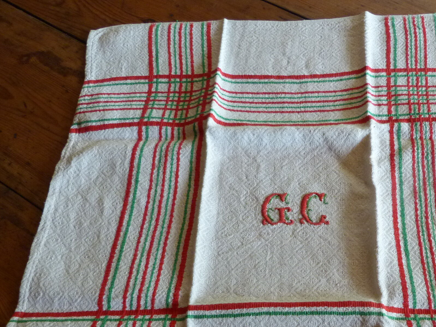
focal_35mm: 40
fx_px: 504
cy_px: 261
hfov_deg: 45.9
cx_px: 301
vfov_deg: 34.8
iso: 250
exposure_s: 1/60
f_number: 2.8
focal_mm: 4.5
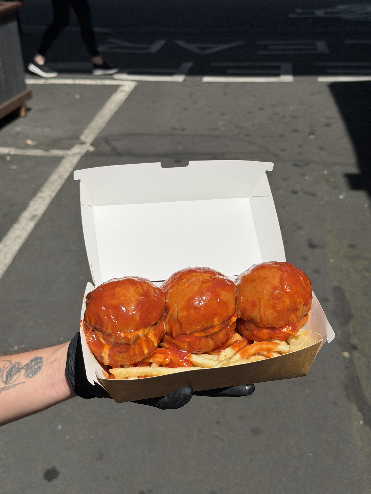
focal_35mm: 48
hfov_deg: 30.3
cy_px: 247
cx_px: 186
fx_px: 686
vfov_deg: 39.7
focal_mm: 6.76
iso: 80
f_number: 1.78
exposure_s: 1/13333
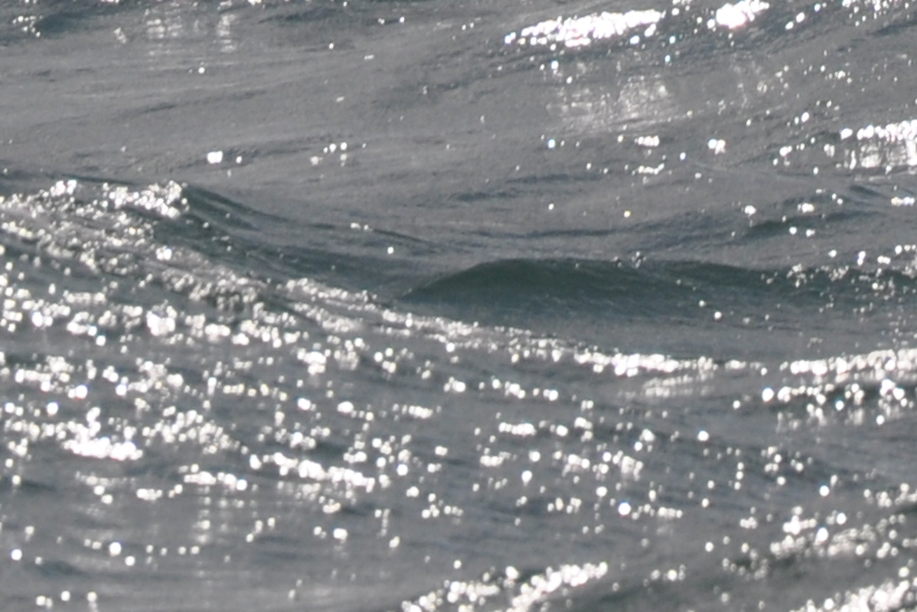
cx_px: 931
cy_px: -928
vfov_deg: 1.6
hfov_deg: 2.4
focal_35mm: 854
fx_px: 21748
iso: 200
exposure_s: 1/400
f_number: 10
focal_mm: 105
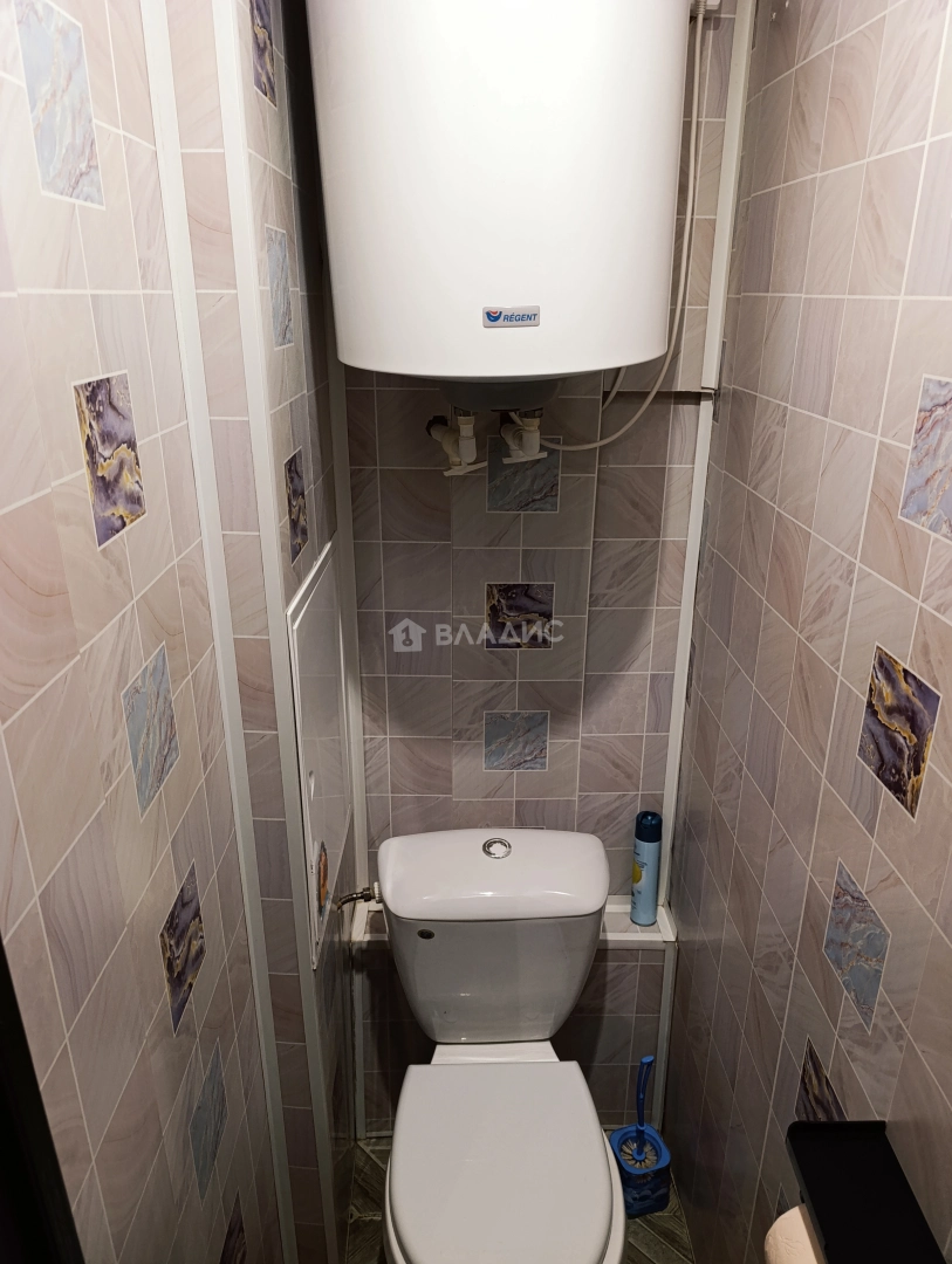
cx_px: 476
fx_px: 841
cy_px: 632
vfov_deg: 73.9
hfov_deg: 59.0
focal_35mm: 23
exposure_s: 1/50
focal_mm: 6.14
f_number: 1.6
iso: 1000
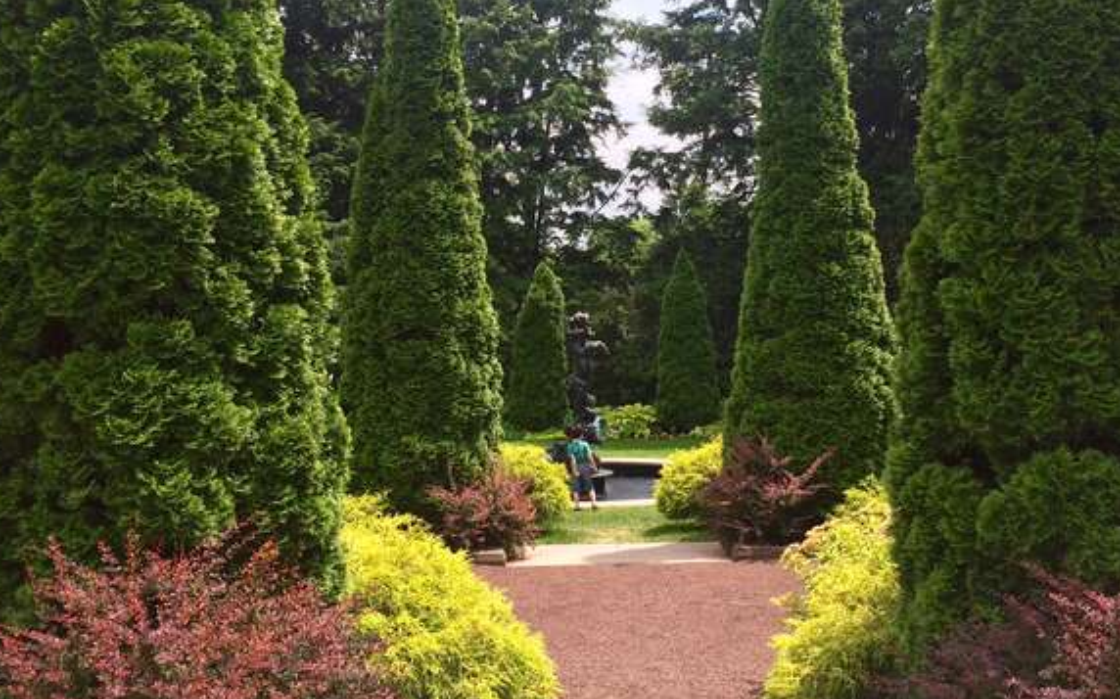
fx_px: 1312
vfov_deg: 29.6
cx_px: 597
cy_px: 239
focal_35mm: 43
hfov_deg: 46.2
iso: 32
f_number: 2.2
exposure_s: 1/1109
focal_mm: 4.15
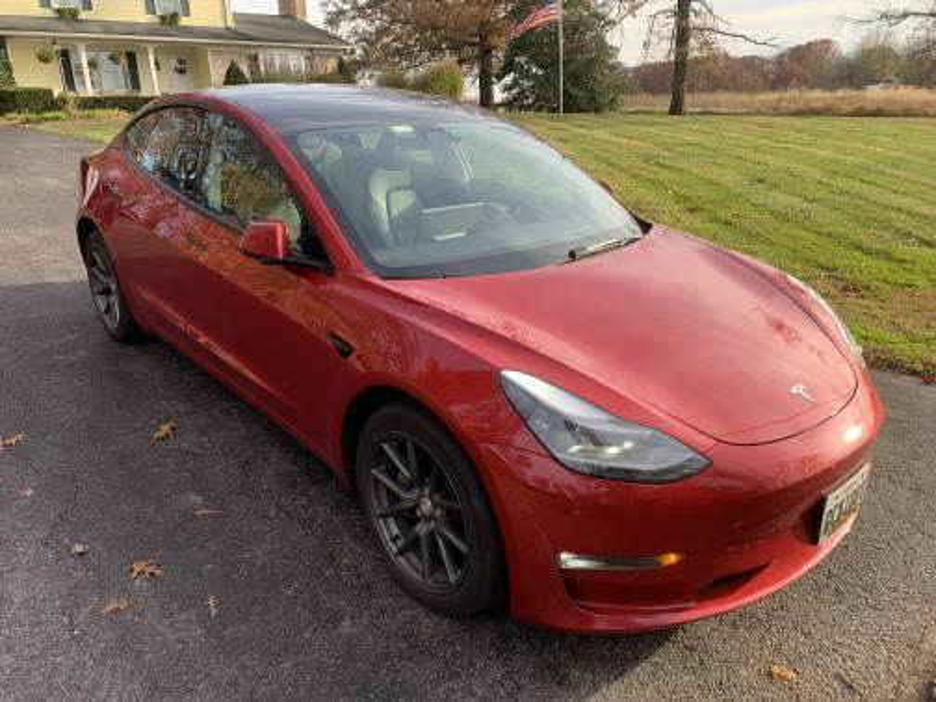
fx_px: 703
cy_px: 351
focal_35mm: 26
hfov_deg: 67.3
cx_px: 468
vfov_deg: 53.1
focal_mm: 4.25
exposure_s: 1/279
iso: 25
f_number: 1.8
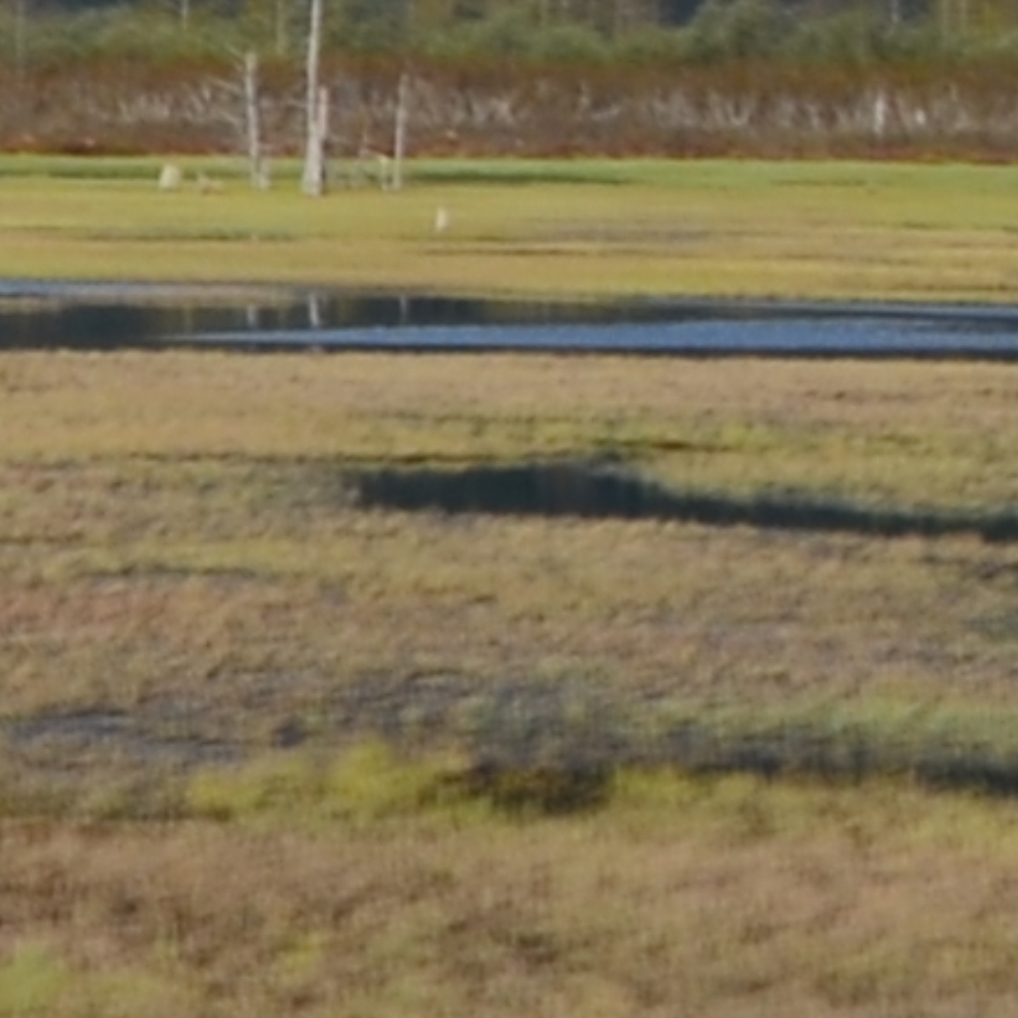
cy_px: -552
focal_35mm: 257
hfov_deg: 5.7
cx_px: -3353
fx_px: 8551
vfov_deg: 6.7
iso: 100
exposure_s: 1/160
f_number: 11
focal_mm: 18
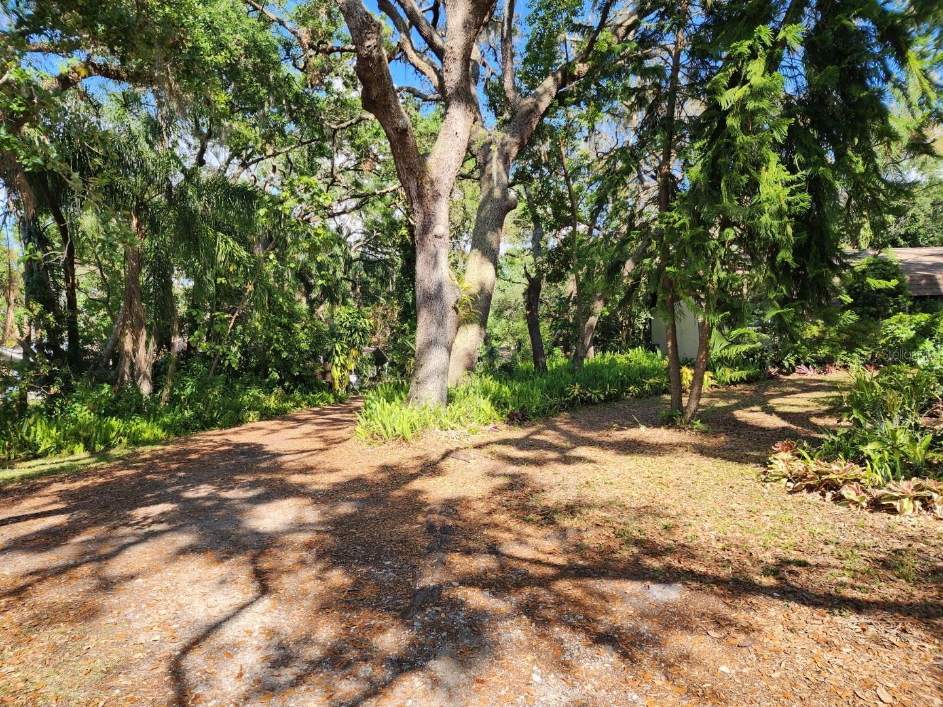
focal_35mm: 23
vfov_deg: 58.9
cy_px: 354
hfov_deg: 73.9
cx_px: 472
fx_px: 627
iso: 12
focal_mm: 6.4
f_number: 1.8
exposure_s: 1/310
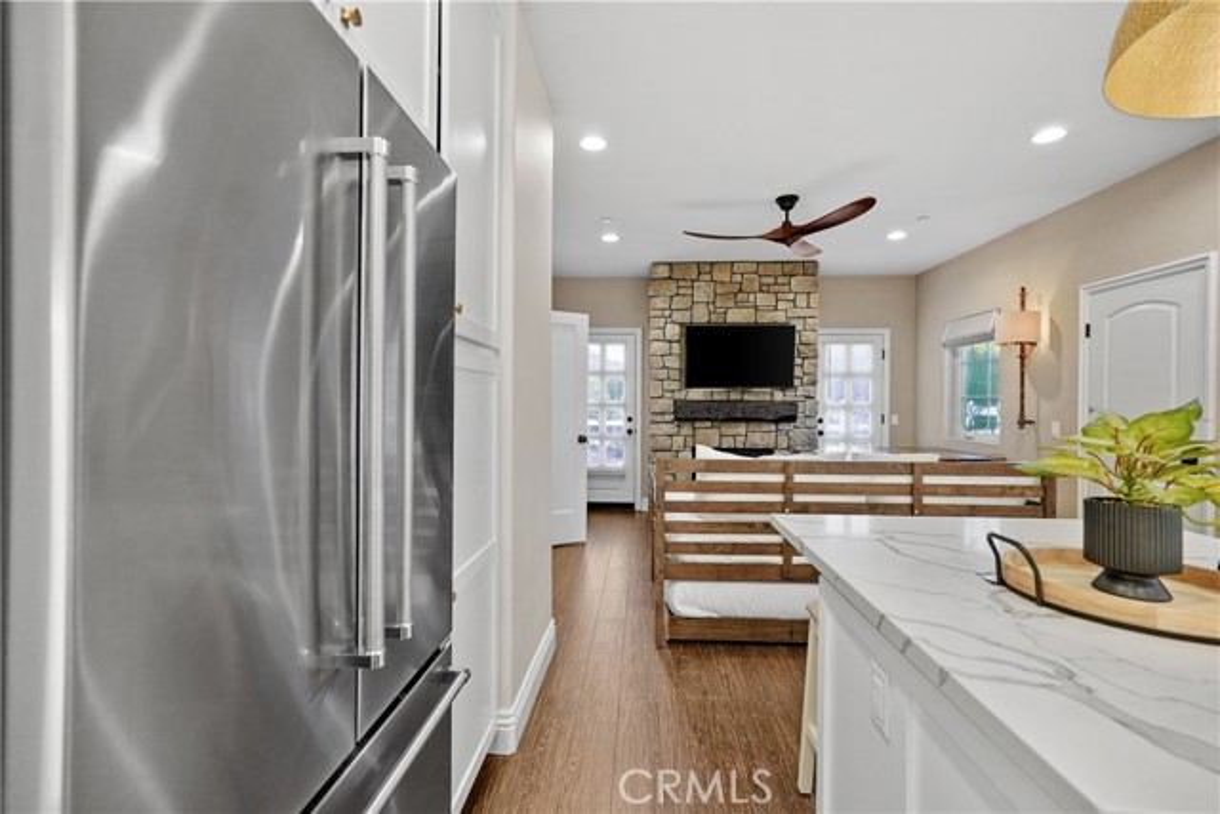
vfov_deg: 73.8
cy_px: 407
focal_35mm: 16
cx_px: 610
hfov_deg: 96.7
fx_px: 542
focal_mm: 16
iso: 500
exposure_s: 1/15
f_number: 4
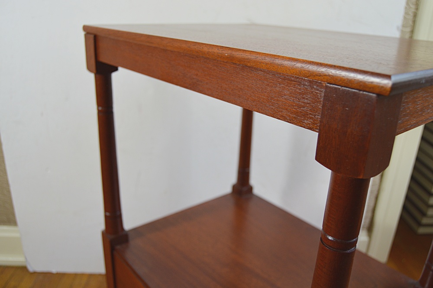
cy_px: 144
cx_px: 216
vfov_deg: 43.5
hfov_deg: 62.0
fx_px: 361
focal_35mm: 30
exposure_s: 1/60
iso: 450
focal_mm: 20
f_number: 3.5
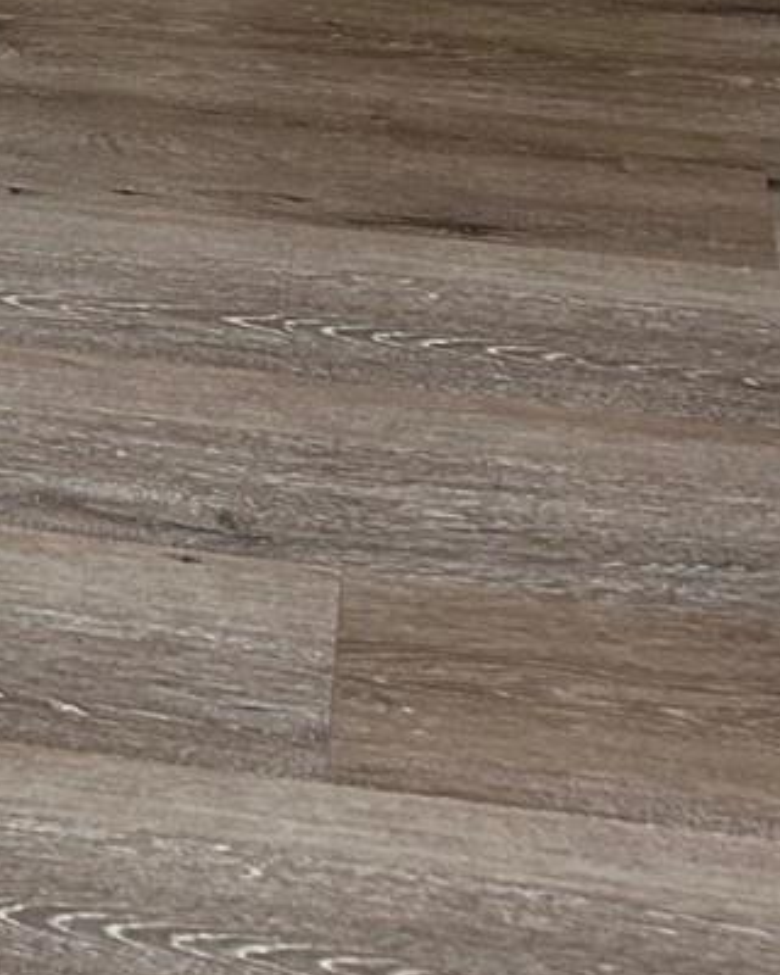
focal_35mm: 130
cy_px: -802
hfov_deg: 11.4
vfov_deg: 13.3
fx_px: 3751
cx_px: -370
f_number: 1.5
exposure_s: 1/60
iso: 100
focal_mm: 5.7
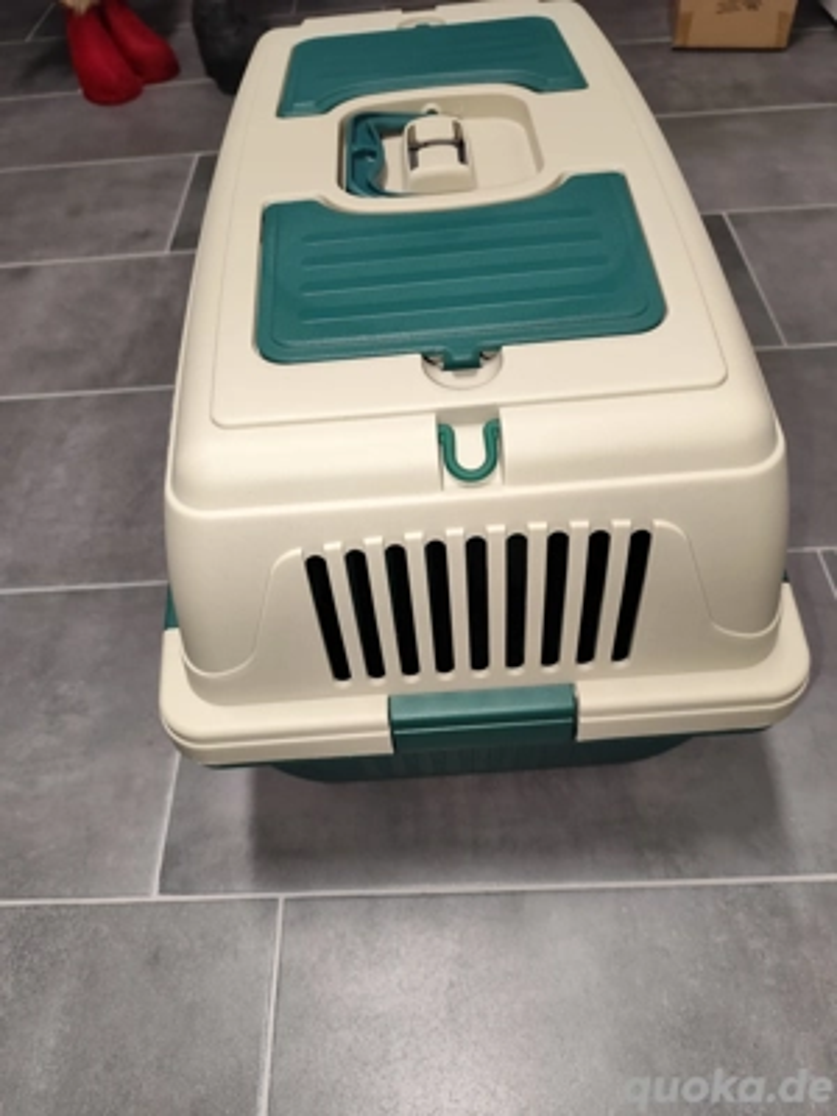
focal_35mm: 23
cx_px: 418
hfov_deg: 58.9
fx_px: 742
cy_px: 558
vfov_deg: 73.9
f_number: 1.65
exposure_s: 1/50
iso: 640
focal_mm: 6.14
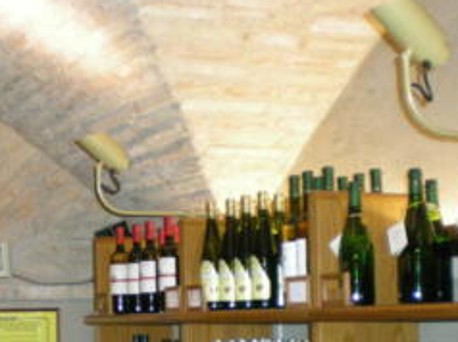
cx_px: 44
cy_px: 305
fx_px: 1057
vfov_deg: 18.1
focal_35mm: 80
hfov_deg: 23.8
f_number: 3.1
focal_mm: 6.3
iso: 372
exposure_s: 1/60
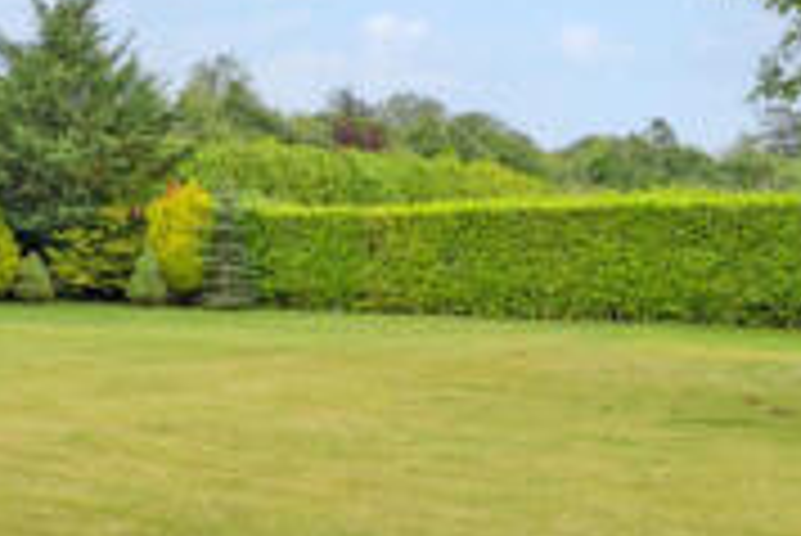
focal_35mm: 59
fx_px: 1314
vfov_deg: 23.0
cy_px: 273
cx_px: -160
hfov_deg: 29.2
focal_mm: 16
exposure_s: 1/400
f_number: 9
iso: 640
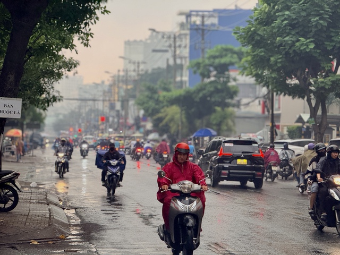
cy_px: 128
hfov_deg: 16.4
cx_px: 170
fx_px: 1179
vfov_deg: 12.3
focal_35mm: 120
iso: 125
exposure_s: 1/99
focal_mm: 15.66
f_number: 2.8
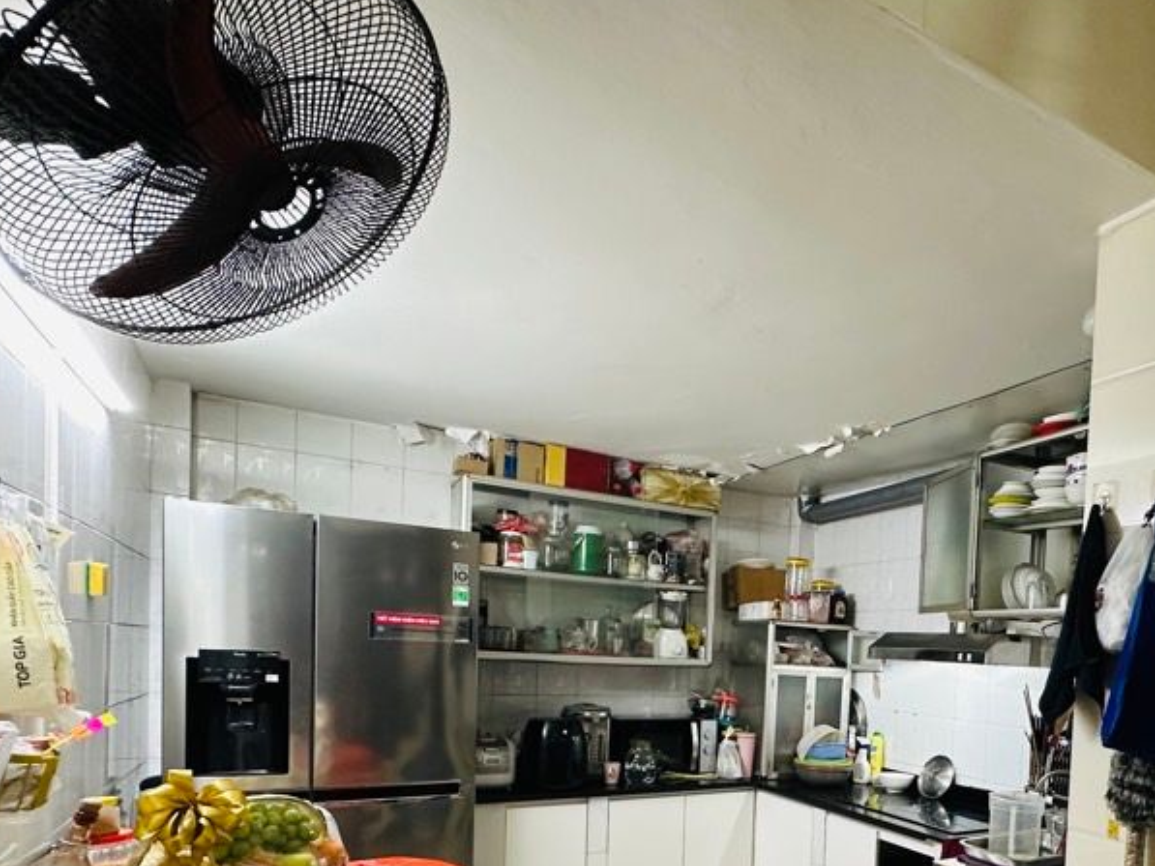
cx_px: 814
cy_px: 686
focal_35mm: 24
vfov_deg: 53.3
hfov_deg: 68.5
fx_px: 801
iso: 320
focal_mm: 2.22
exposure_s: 1/50
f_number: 2.2
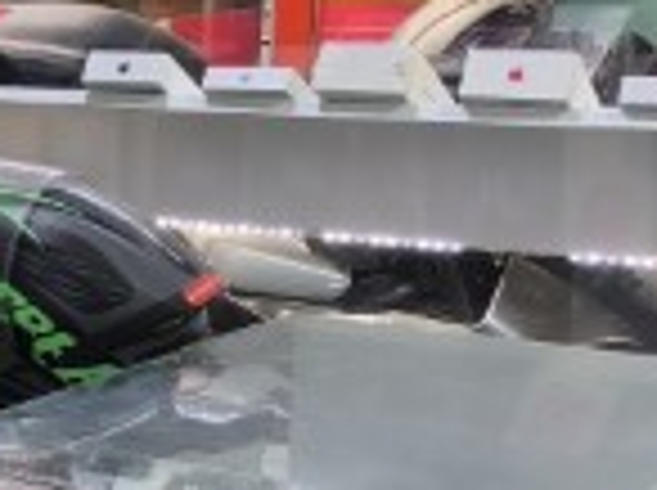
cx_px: -760
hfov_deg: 14.9
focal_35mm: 101
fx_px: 1914
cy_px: 202
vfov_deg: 14.6
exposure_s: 1/100
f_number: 1.65
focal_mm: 6.14
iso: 125
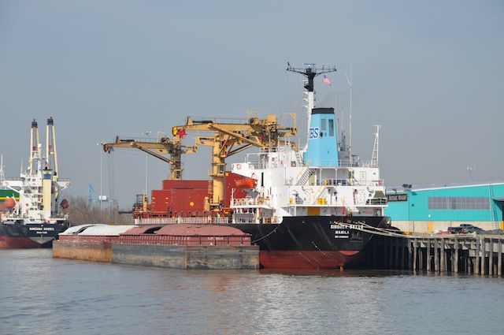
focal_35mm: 158
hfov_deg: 13.1
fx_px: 2202
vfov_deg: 8.7
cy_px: 168
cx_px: 252
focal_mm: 105
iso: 200
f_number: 11
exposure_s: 1/500
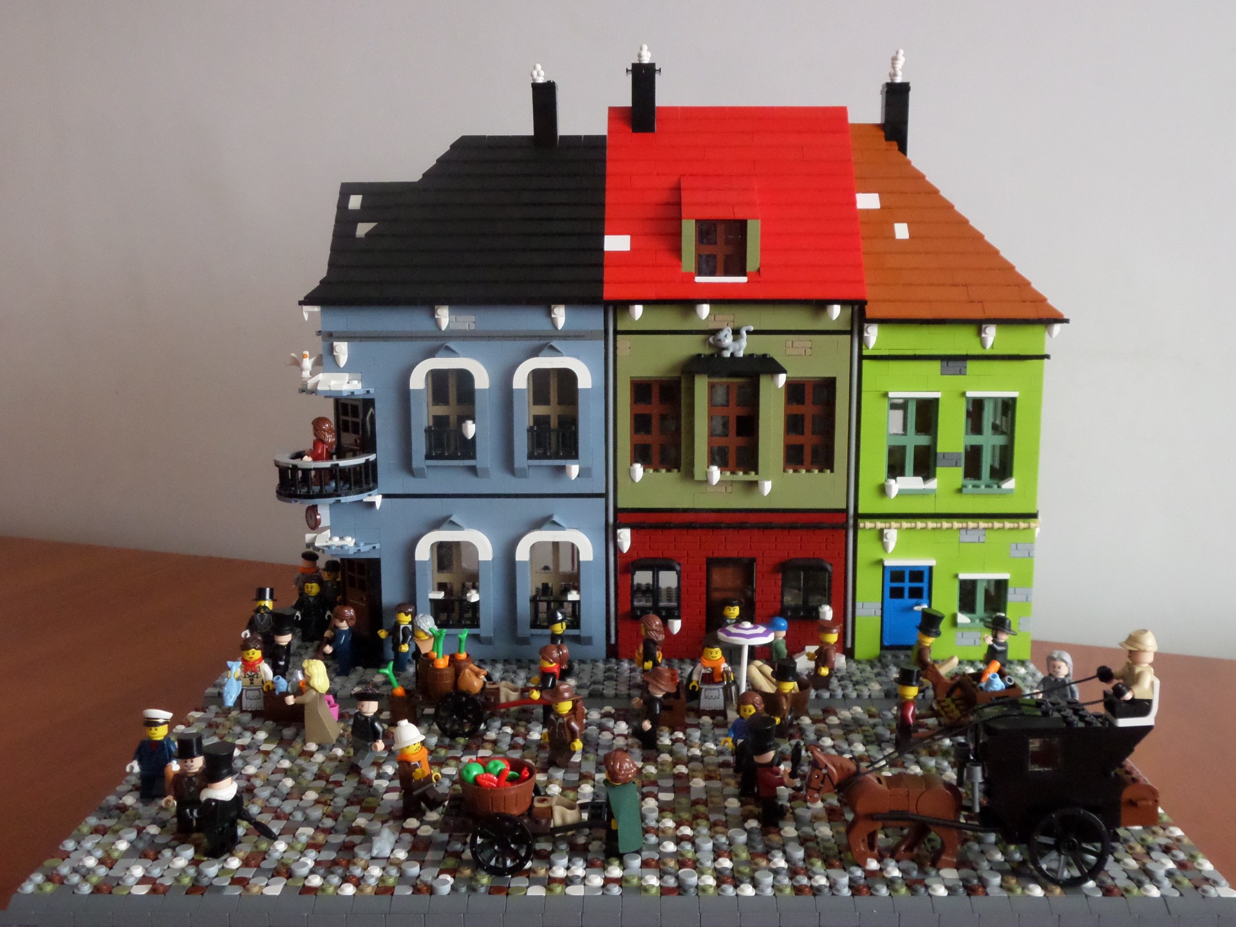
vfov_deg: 38.7
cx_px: 618
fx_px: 1321
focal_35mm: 37
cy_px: 464
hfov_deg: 50.1
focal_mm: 6.7
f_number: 3.7
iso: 400
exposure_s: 1/20
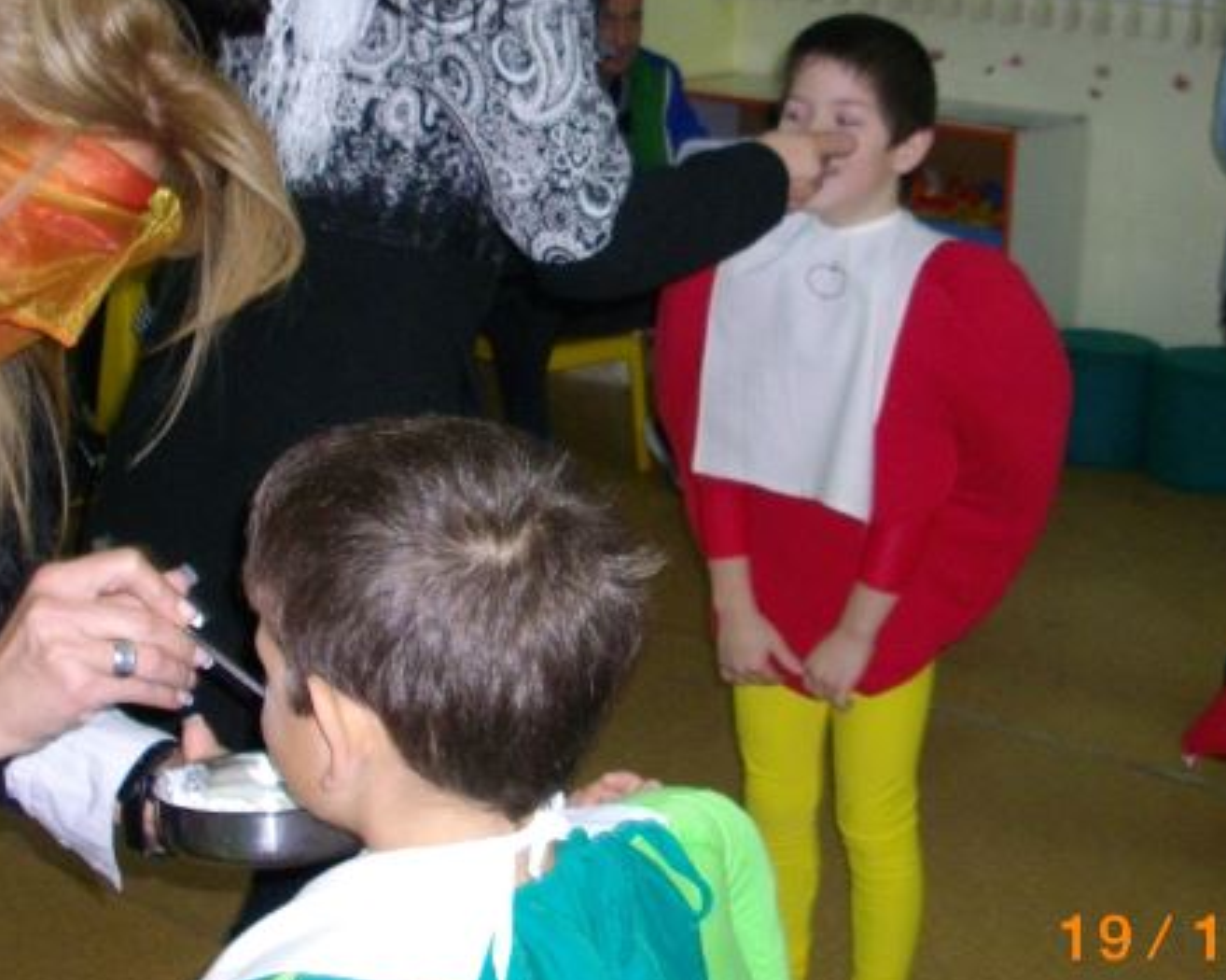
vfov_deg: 23.0
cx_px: 599
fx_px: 2394
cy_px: 272
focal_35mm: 66
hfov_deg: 28.7
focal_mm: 6.2
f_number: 2.8
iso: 200
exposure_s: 1/50
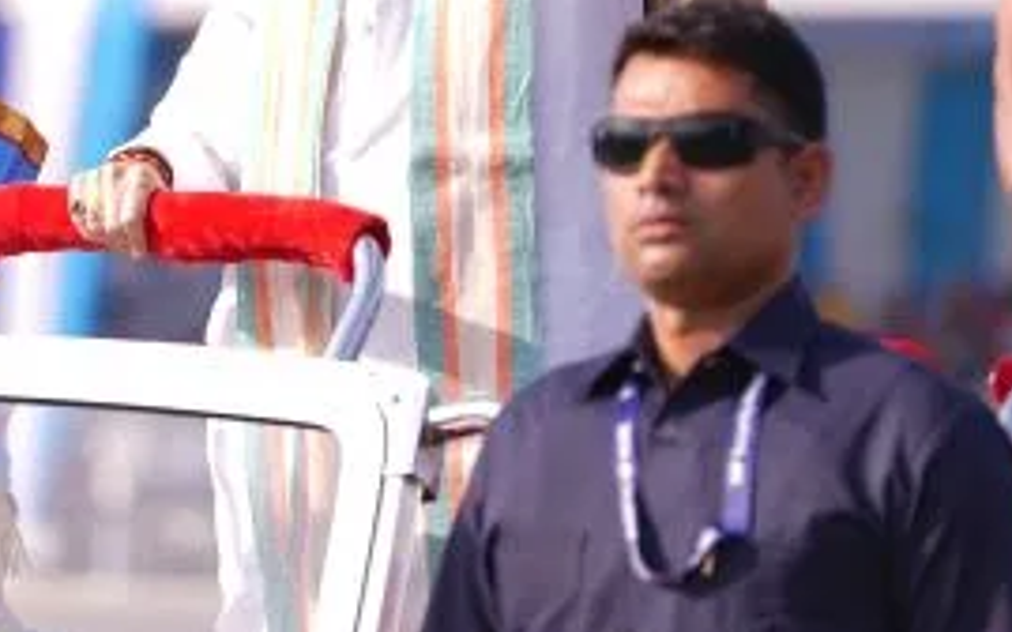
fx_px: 9734
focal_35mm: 353
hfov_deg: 6.0
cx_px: 444
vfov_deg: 3.7
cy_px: -79
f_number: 3.2
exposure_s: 1/500
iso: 50
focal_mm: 155
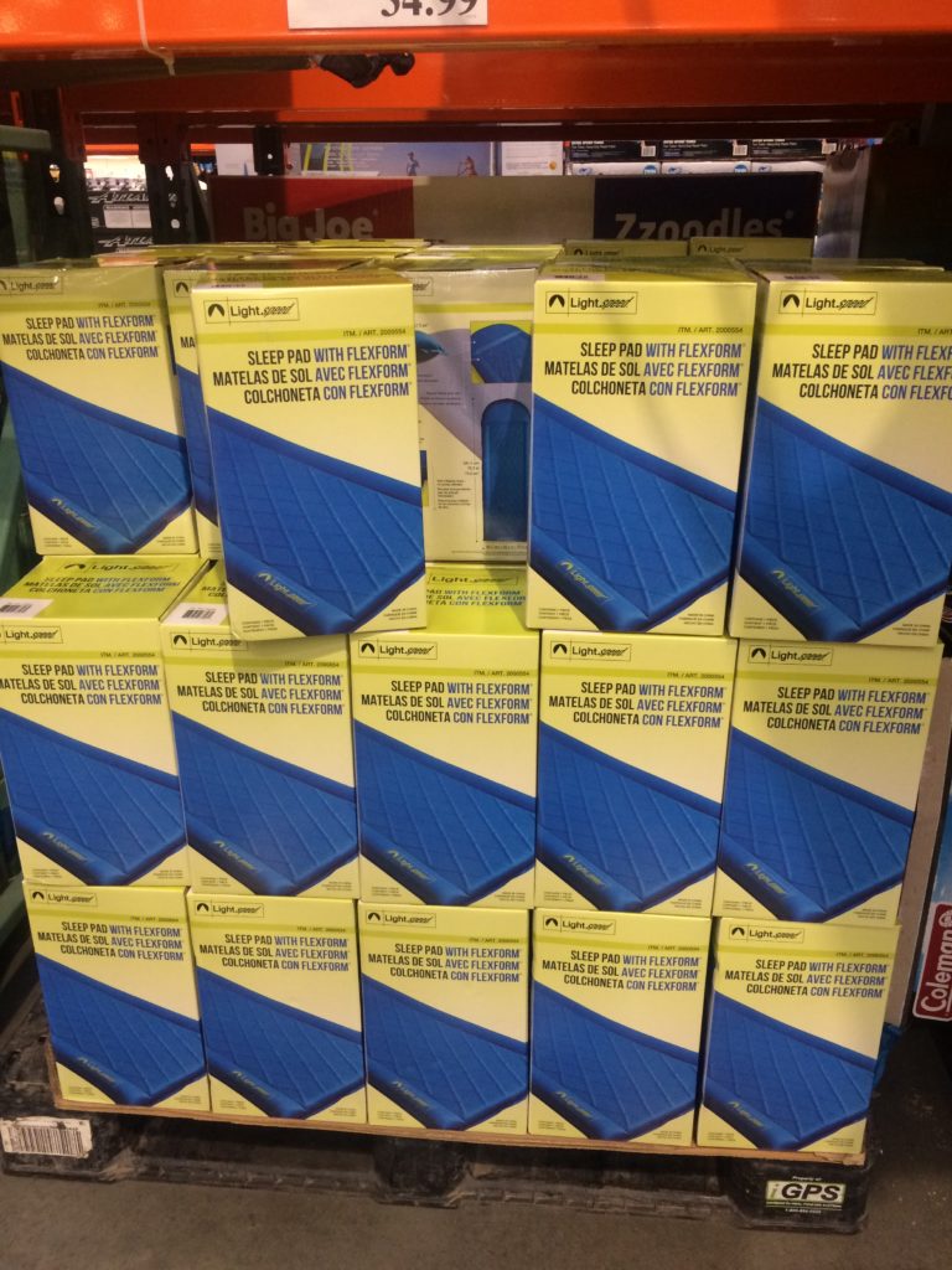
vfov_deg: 61.7
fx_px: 1063
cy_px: 635
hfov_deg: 48.2
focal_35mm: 29
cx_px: 476
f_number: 2.2
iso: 160
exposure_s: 1/30
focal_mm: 4.15
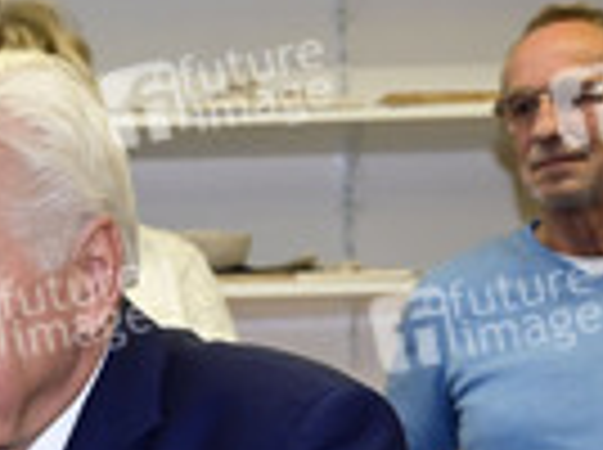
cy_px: 432
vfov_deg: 11.9
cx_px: -353
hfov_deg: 14.7
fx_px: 2139
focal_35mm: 123
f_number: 5.6
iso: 2000
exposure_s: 1/200
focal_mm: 38
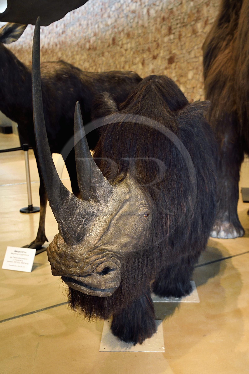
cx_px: 124
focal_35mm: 32
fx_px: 332
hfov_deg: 41.1
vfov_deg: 58.7
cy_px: 187
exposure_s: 1/60
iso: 1000
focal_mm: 32
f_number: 3.5
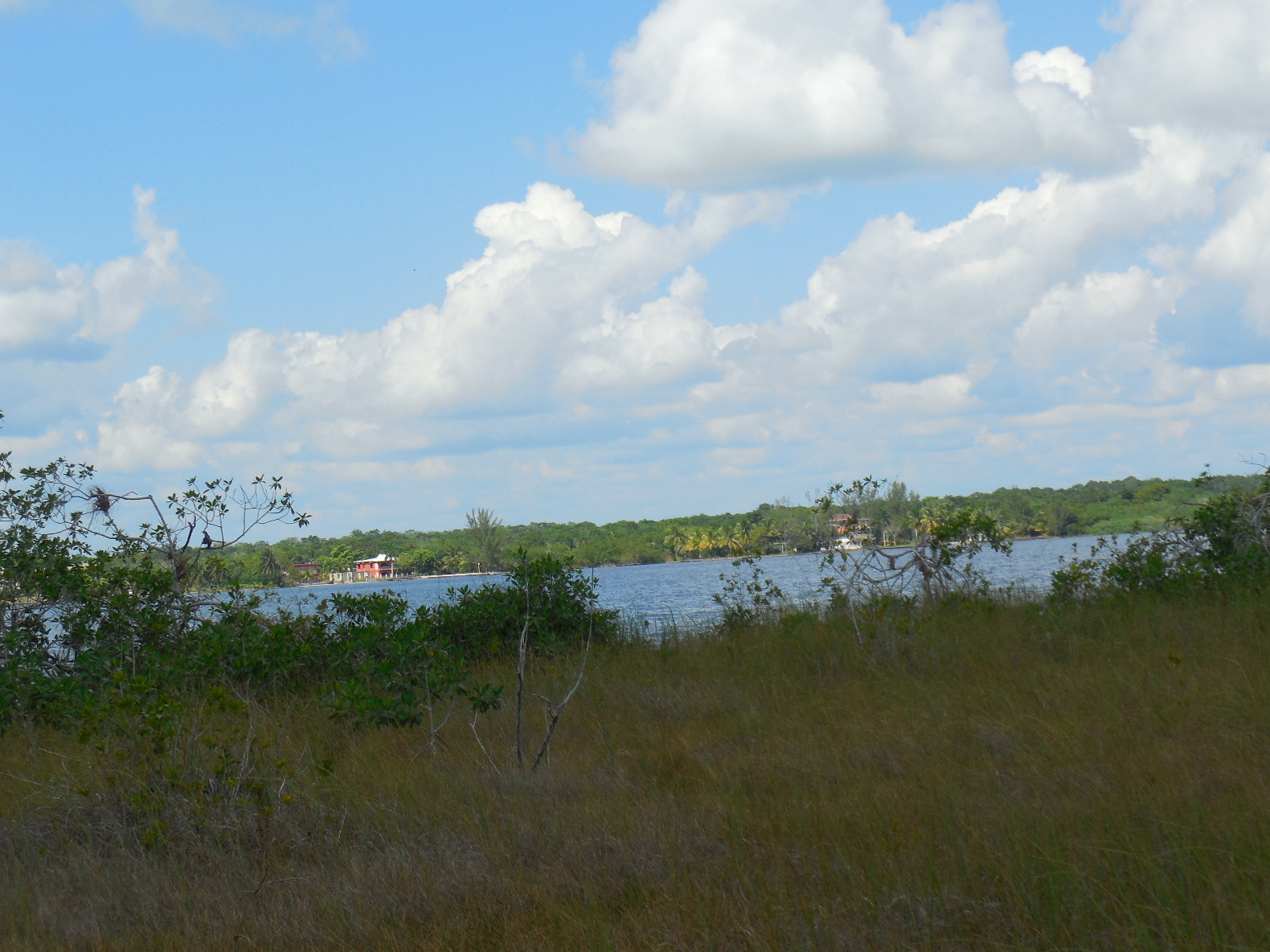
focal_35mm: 82
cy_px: 480
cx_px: 633
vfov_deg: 18.0
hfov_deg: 23.8
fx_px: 3008
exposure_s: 1/1000
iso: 125
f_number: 4.6
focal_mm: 14.5
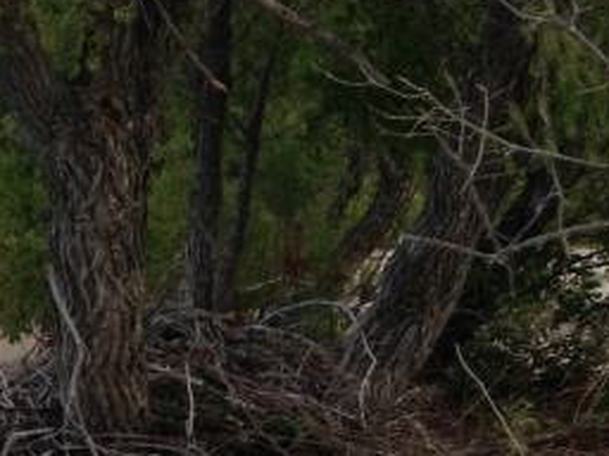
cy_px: 350
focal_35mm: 116
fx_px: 2041
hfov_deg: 15.5
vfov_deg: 12.7
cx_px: -343
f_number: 2.4
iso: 50
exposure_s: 1/1106
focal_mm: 4.13
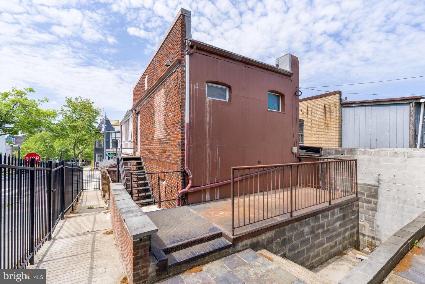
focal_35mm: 16
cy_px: 142
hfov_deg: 96.7
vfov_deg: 73.7
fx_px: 189
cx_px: 212
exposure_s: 1/400
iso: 200
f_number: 8
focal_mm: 16
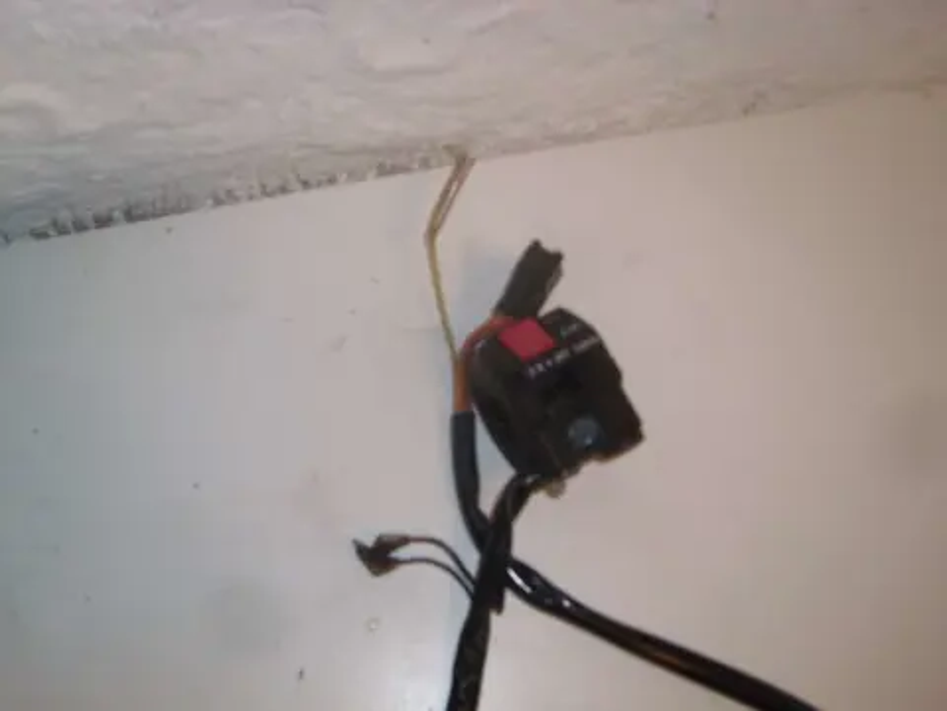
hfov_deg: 52.6
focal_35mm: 35
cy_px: 356
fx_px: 958
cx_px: 474
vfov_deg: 40.7
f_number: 2.8
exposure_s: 1/30
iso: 50
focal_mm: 5.8
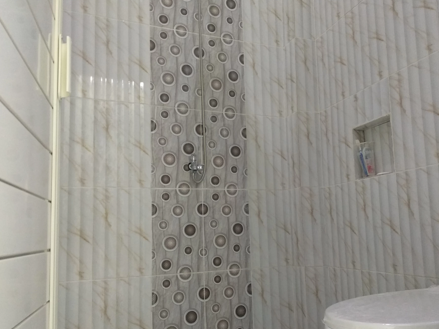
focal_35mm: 30
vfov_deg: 46.7
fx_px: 380
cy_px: 187
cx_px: 239
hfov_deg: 59.9
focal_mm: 3.81
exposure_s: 1/25
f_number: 2.2
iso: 640
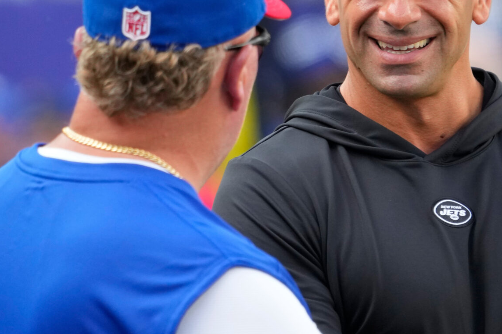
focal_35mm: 1511
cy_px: 104
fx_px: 21063
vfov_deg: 0.9
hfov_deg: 1.4
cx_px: 385
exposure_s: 1/800
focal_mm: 600
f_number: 6.3
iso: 1600
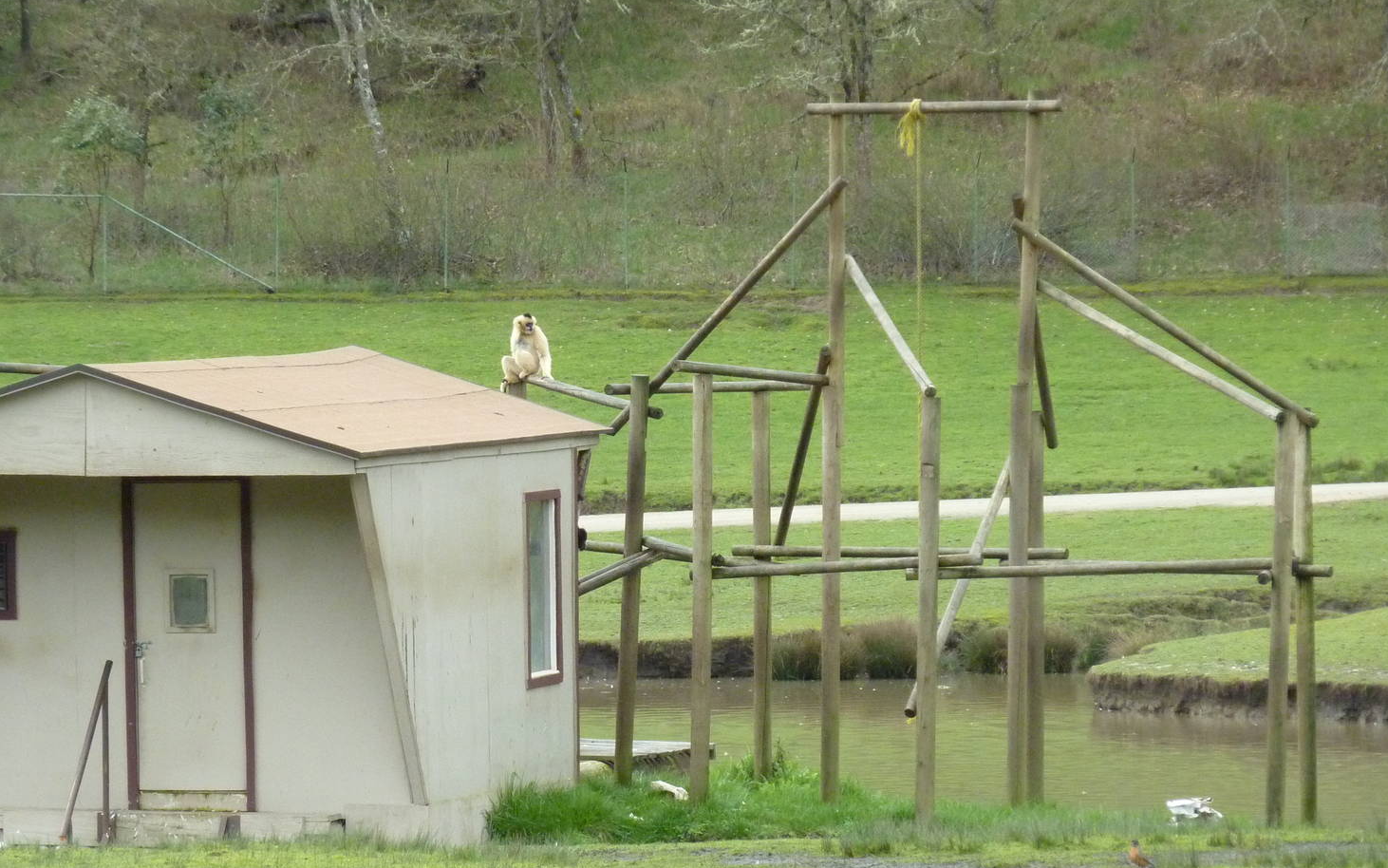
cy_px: 483
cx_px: 637
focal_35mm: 196
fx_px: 7415
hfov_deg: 10.7
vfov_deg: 6.7
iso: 400
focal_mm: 27.8
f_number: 4.5
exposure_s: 1/500
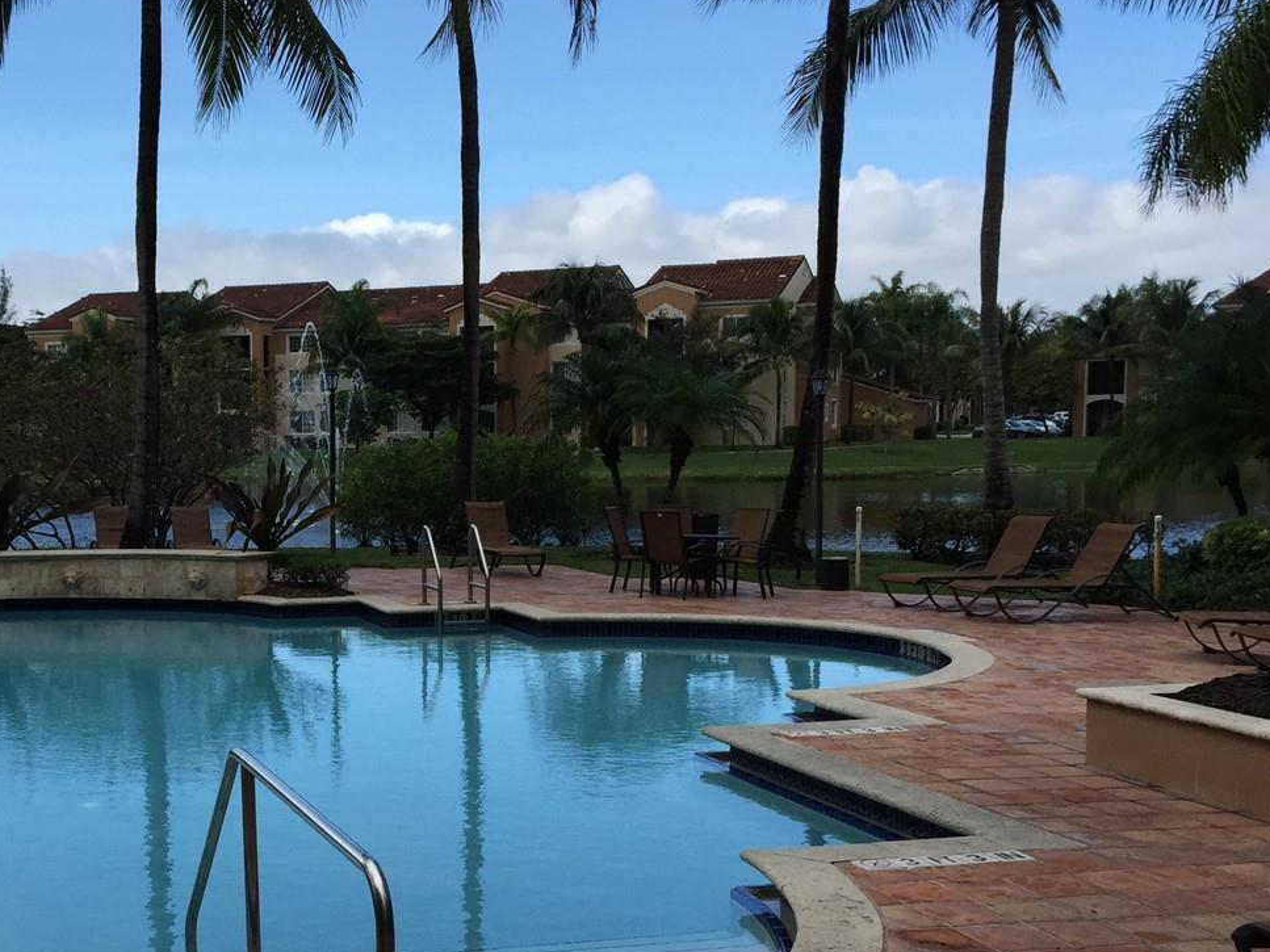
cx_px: 288
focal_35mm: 48
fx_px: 1761
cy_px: 603
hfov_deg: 38.4
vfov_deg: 30.1
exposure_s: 1/1799
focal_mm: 4.15
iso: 32
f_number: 2.2
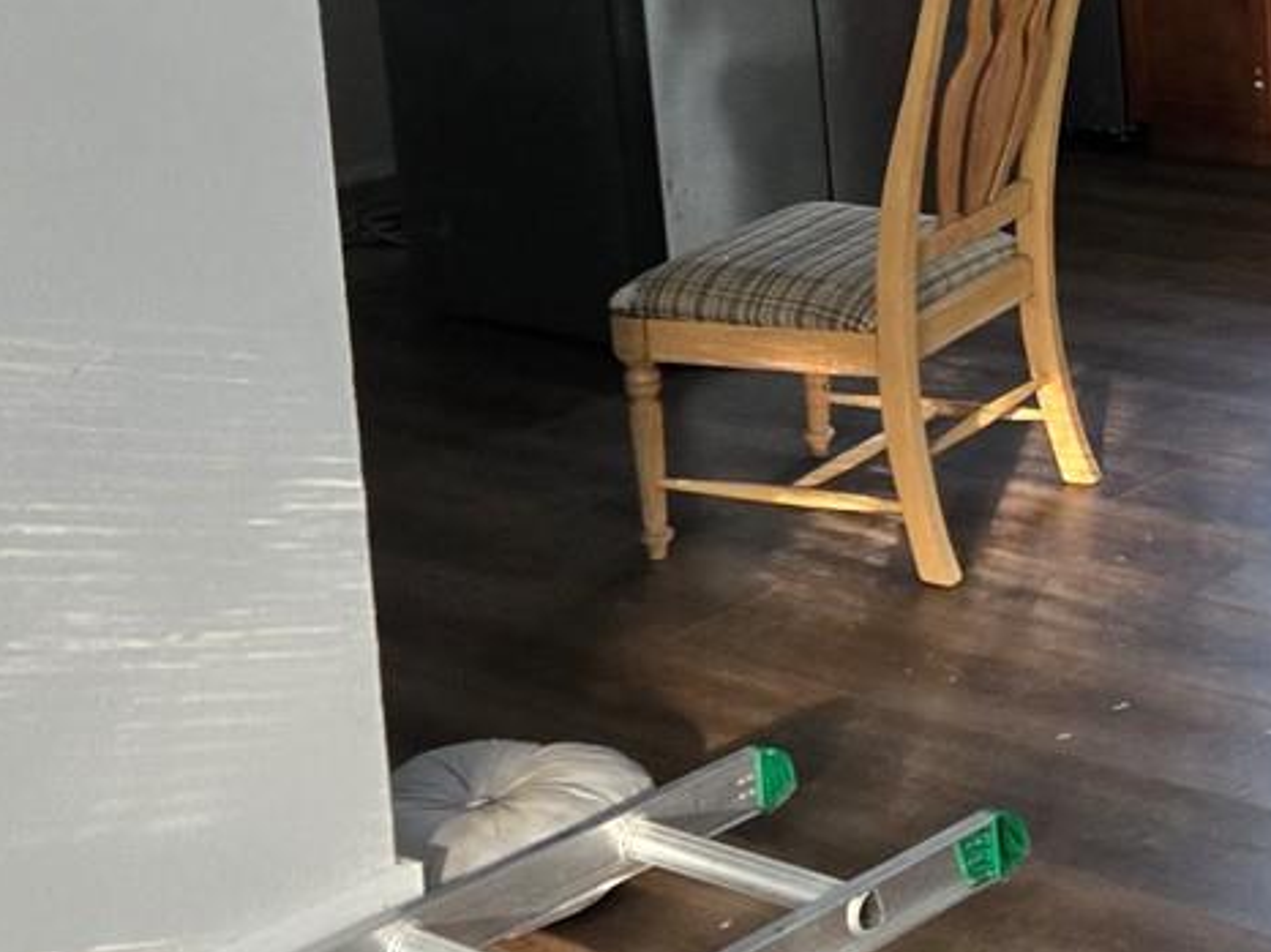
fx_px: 2899
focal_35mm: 79
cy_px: 14
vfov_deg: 18.2
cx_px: 1426
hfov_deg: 23.1
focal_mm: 5.4
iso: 640
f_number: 1.8
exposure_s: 1/60
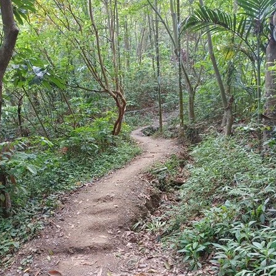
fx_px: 271
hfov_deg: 54.0
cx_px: 139
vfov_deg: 53.1
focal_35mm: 30
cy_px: 182
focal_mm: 4.6
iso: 250
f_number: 1.8
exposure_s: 1/59
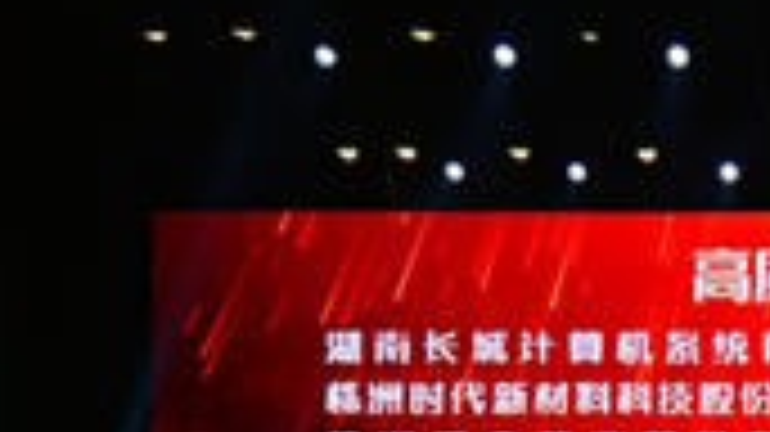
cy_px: 770
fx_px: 1878
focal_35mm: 92
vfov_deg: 12.1
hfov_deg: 20.9
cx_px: 1018
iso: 160
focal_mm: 25
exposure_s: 1/60
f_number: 3.9
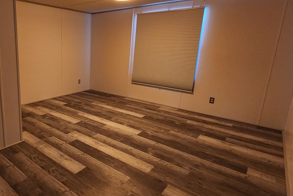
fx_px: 179
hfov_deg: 73.4
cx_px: 75
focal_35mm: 22
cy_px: 86
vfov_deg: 57.0
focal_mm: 2.2
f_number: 2.2
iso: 400
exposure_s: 1/30
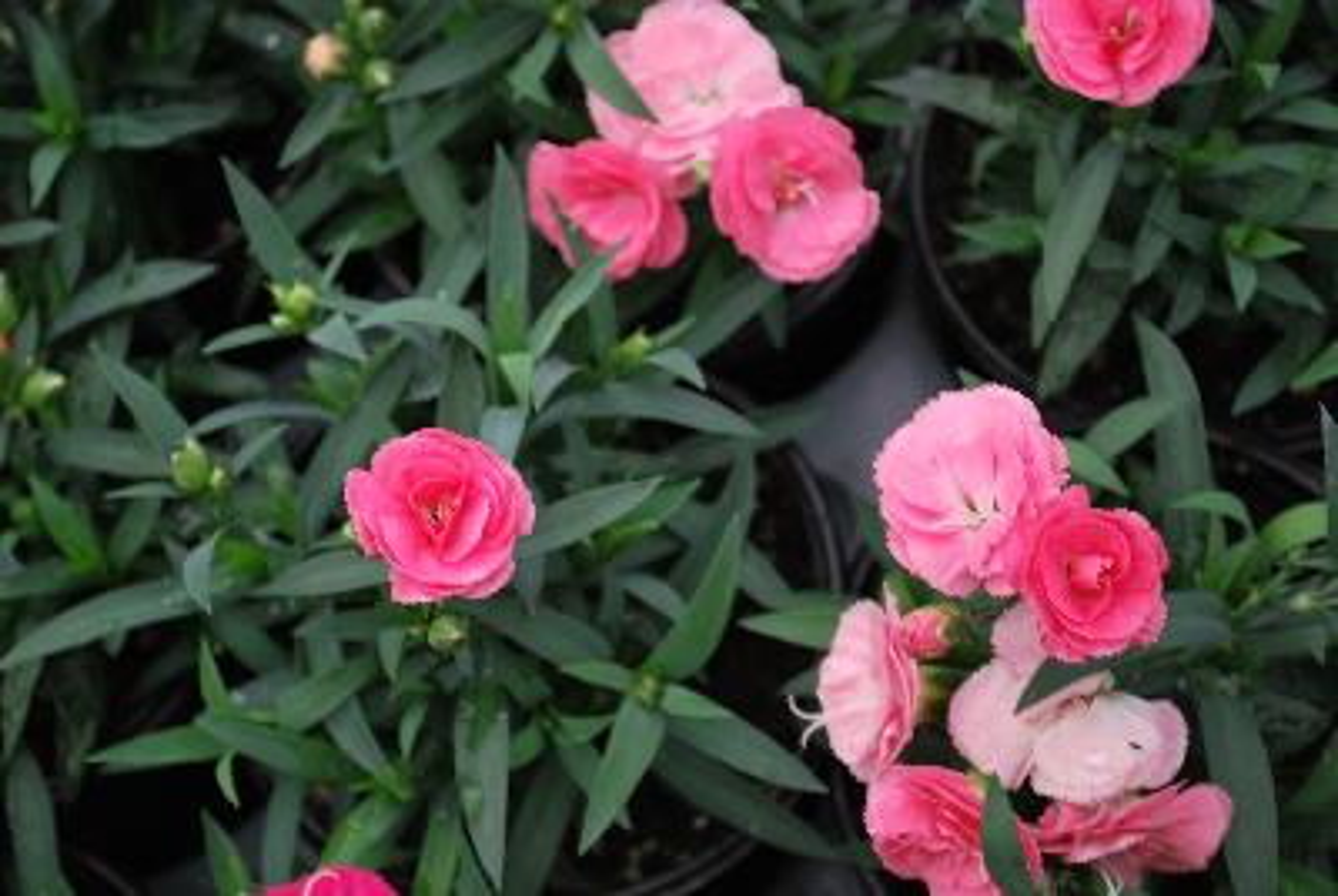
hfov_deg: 28.0
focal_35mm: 72
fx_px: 2680
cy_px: 448
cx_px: 669
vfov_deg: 19.0
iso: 200
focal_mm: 48
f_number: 5.6
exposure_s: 1/100
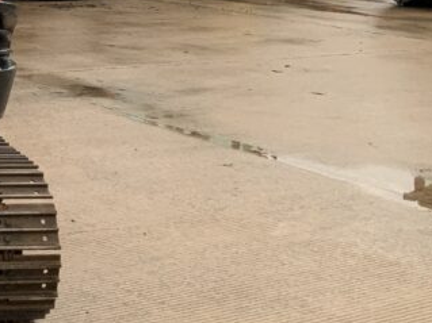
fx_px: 1160
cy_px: -38
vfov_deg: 15.4
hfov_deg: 18.9
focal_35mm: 93
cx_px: -188
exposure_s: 1/122
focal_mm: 3
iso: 32
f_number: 1.8
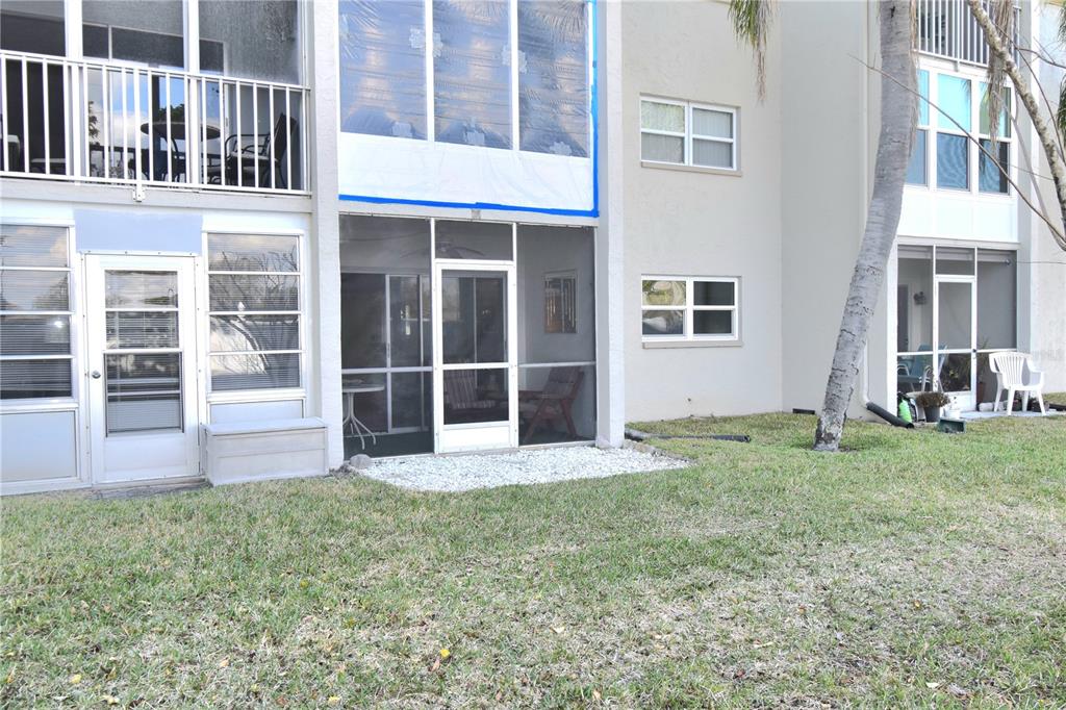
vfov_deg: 43.6
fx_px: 888
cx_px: 533
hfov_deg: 61.9
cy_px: 355
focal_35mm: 30
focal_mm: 20
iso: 400
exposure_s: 1/250
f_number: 8
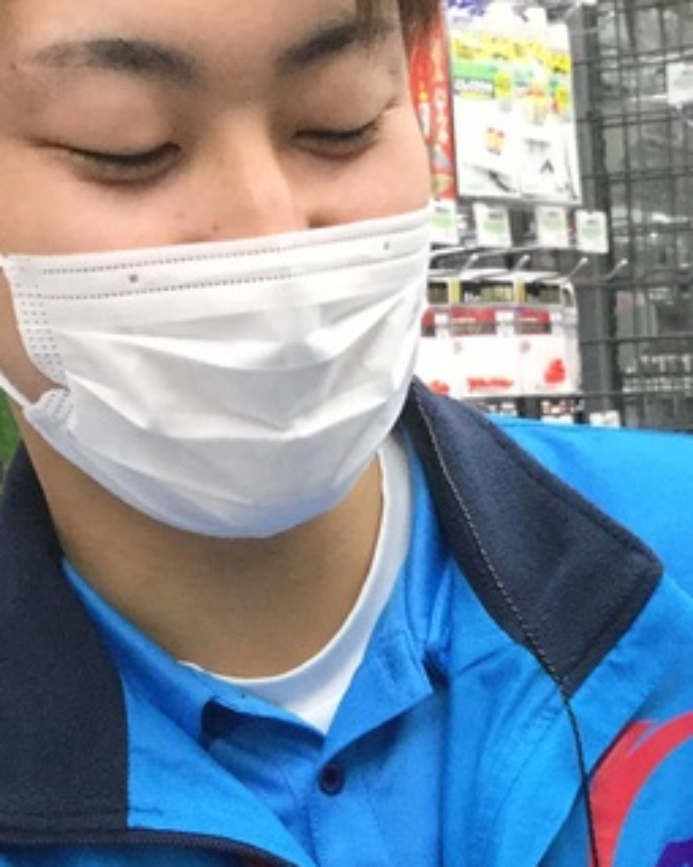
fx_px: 2078
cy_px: 1148
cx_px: 726
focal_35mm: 81
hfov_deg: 18.4
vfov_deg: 21.2
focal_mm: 3.3
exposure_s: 1/30
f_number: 2.4
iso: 32
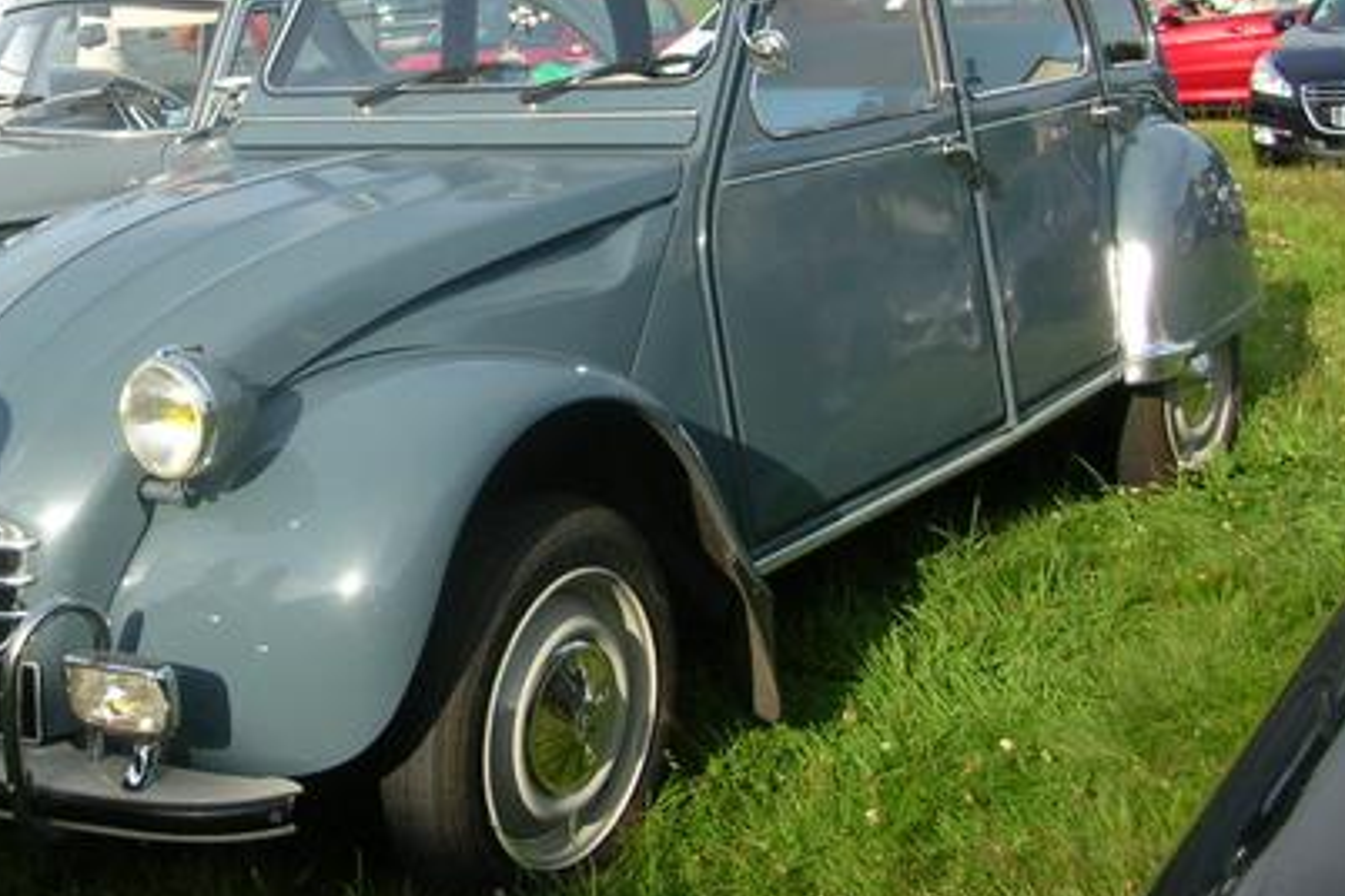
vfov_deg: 23.3
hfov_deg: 33.7
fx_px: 2167
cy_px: 291
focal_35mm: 58
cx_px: 321
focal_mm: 5.8
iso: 50
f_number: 2.8
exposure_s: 1/545
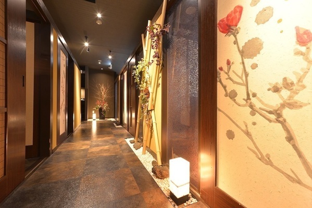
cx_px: 156
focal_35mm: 15
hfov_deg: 100.4
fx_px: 130
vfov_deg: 77.4
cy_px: 104
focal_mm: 15
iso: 200
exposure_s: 1.6
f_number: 8
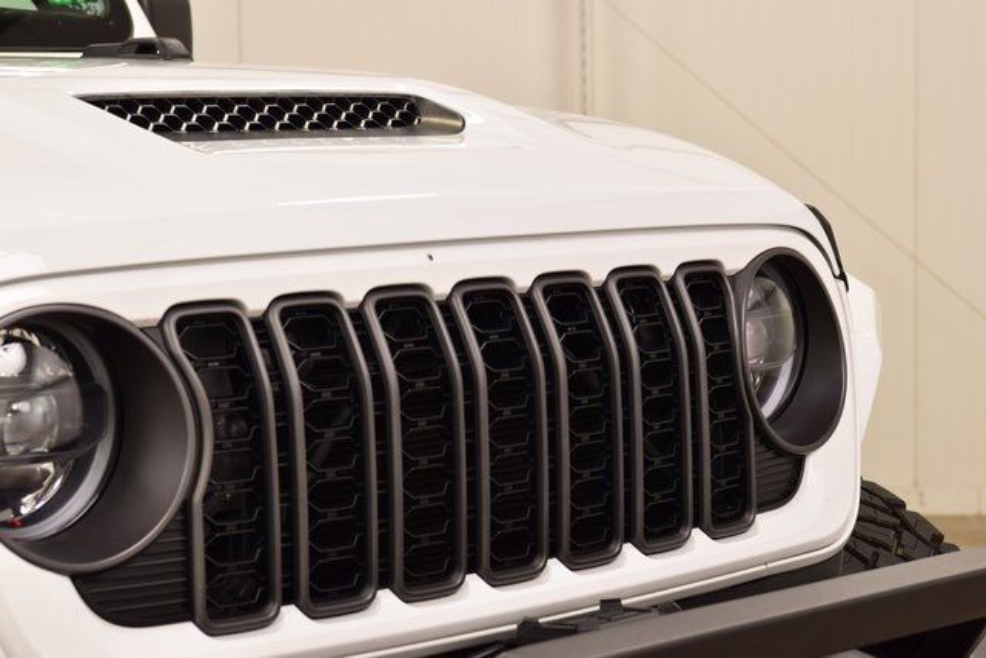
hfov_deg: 19.5
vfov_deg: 13.0
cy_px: 329
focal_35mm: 105
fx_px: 2876
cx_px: 493
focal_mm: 70
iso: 400
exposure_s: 1/30
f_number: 7.1
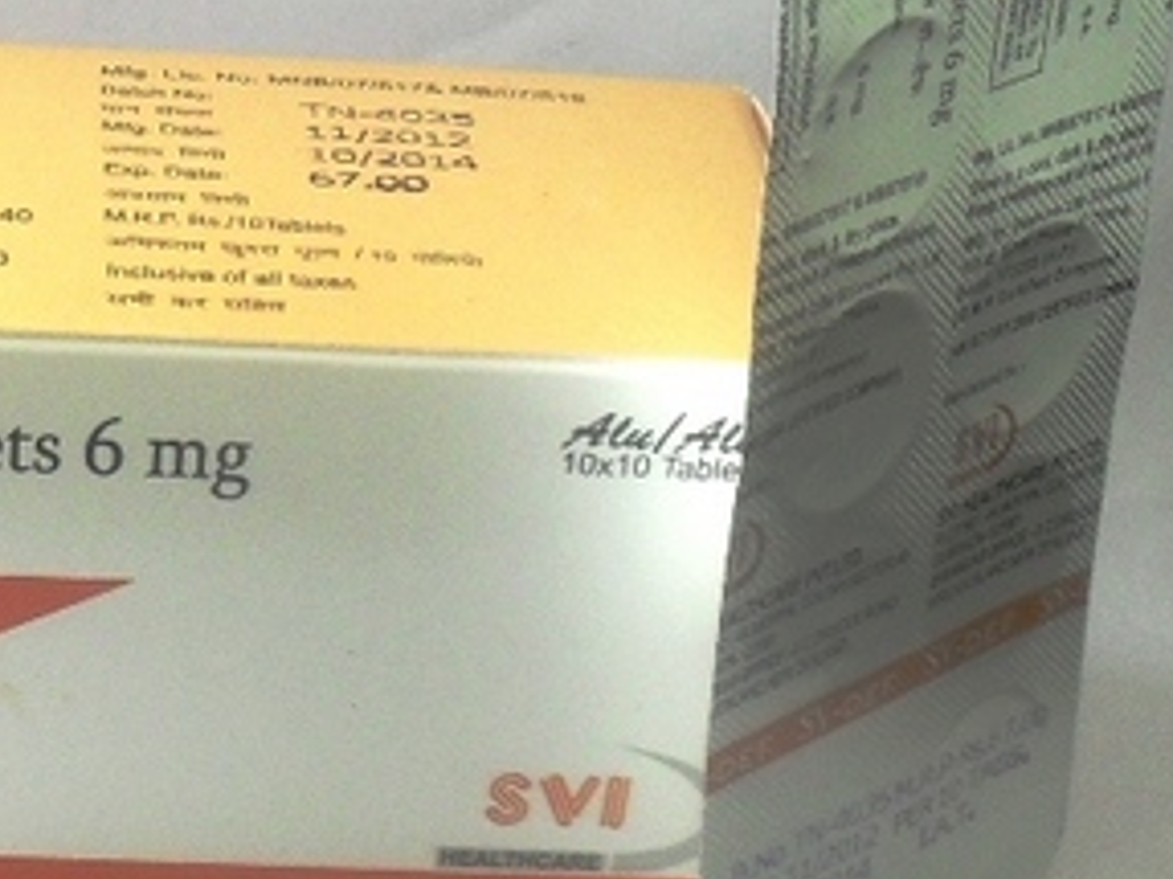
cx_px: 229
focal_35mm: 61
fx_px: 2066
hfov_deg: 30.9
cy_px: 323
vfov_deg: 23.9
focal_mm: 6.3
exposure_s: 1/45
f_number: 3.2
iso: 100
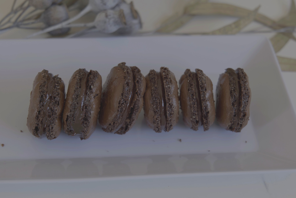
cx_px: 148
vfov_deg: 23.4
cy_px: 99
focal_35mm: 58
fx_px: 477
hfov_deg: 34.5
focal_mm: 58
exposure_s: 1/80
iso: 640
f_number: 5.6
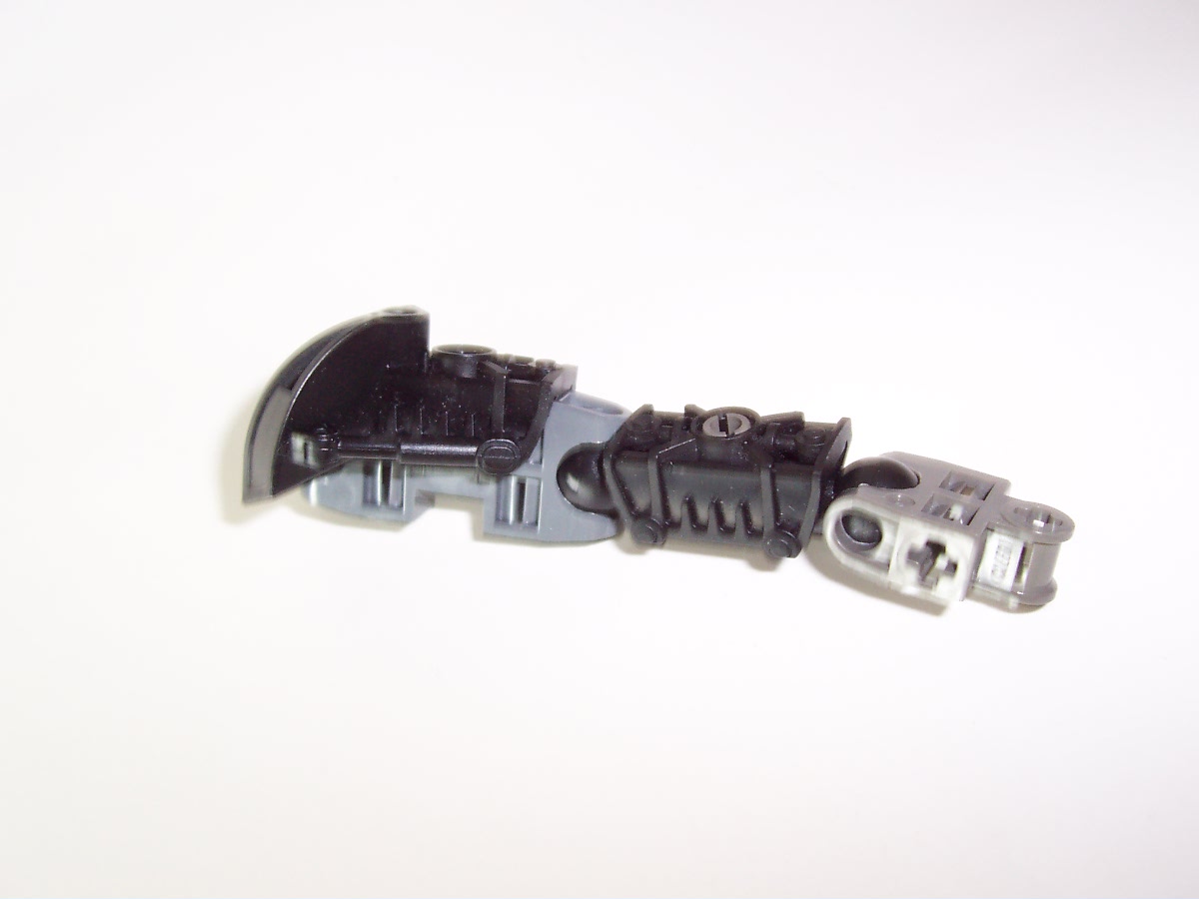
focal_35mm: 37
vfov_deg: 38.7
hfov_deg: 50.1
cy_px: 450
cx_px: 600
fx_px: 1282
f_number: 2.8
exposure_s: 1/60
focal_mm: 5.6
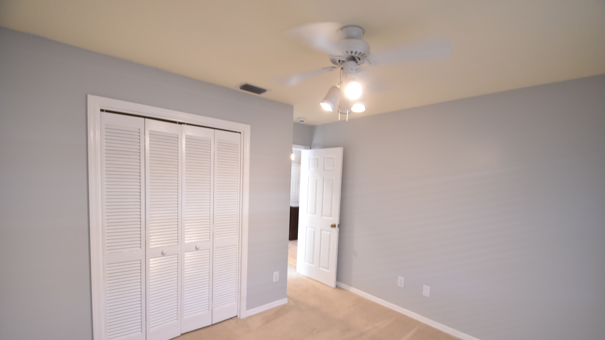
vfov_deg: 66.6
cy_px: 198
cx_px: 307
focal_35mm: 16
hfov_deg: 99.4
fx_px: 257
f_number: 3.5
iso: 800
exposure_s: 1/20
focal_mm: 10
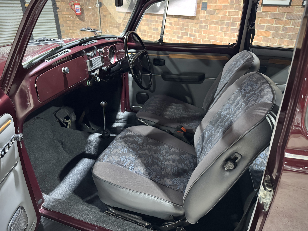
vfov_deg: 56.8
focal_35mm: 24
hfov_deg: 71.6
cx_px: 154
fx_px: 214
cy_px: 116
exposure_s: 1/25
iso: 800
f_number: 1.78
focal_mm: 6.76
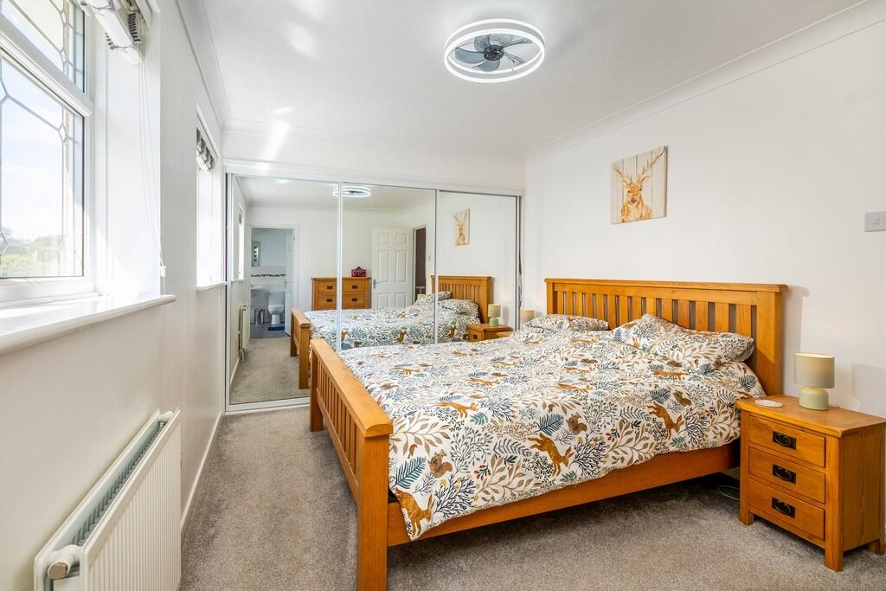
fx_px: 394
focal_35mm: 16
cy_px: 296
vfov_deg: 73.8
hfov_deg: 96.7
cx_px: 443
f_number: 7.1
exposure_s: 1/80
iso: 200
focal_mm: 10.5
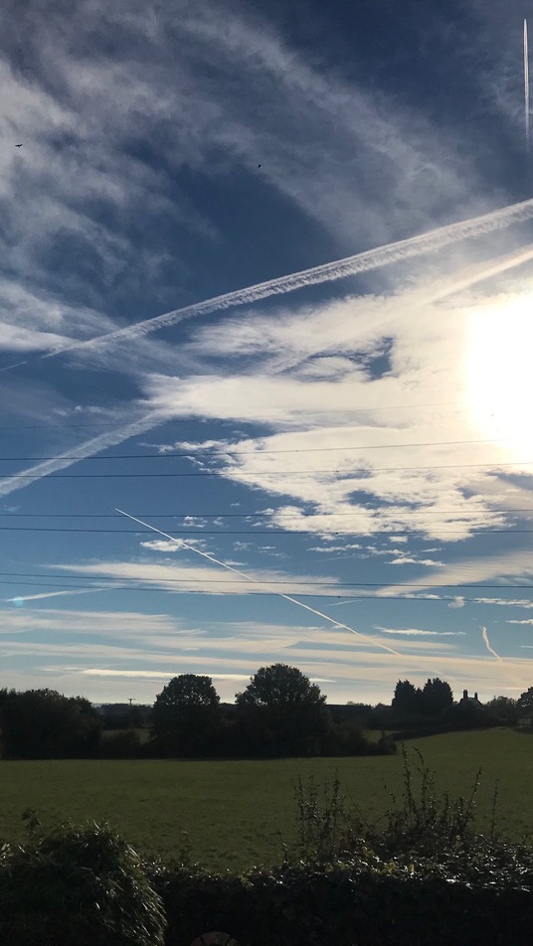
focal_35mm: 41
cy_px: 473
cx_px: 285
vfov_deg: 49.4
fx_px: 1029
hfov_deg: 29.0
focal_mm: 3.99
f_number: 1.8
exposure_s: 1/19231
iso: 20
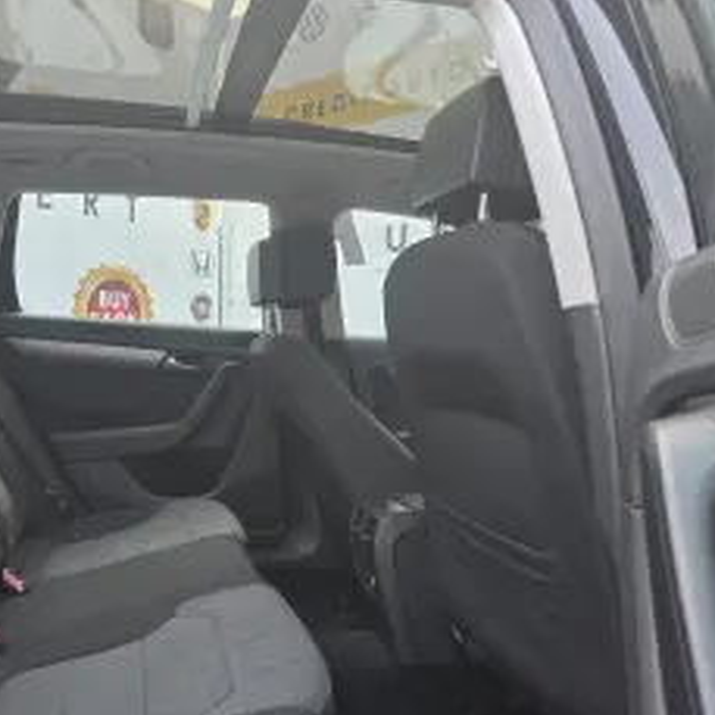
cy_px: 415
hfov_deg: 50.2
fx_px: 748
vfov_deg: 50.9
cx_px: 237
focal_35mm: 32
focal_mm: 6.3
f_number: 1.7
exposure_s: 1/200
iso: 400
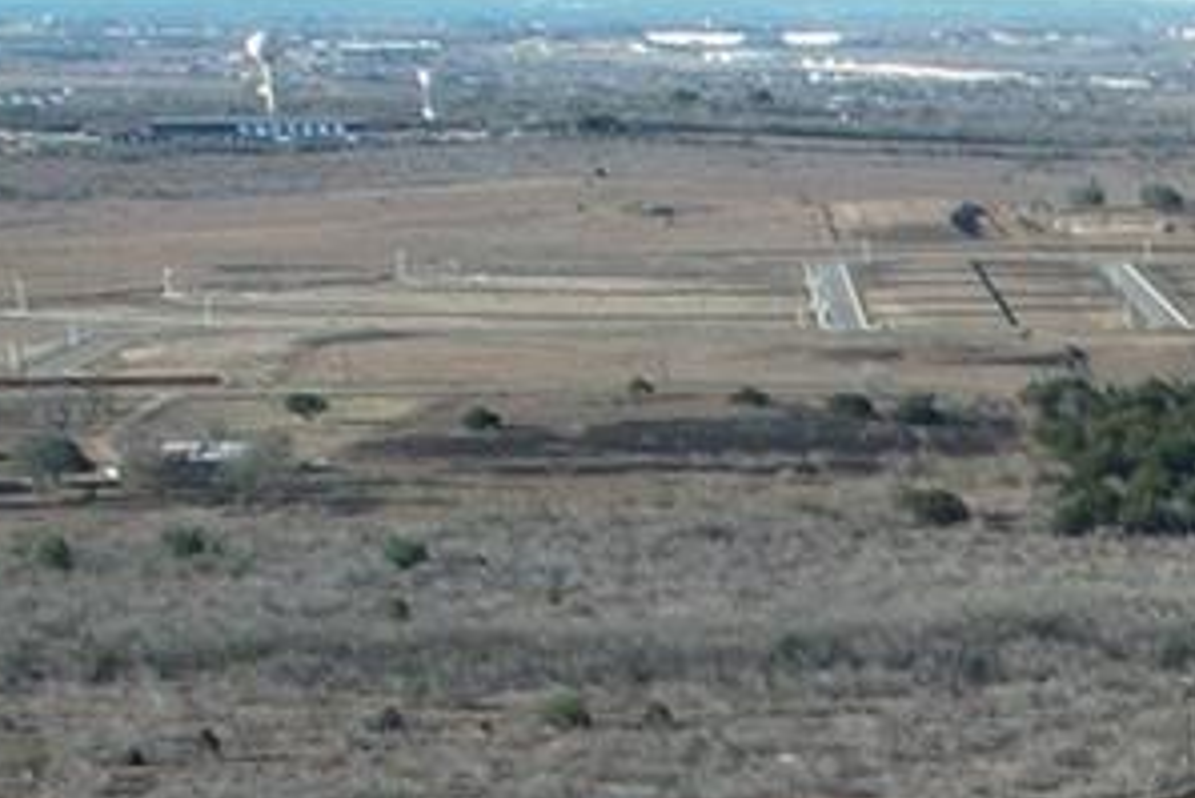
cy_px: 1975
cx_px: 2502
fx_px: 5015
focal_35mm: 151
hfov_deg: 11.9
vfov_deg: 8.3
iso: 100
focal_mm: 8.38
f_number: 2.8
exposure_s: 1/1000
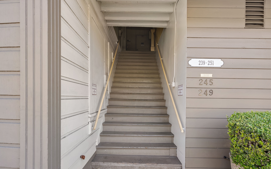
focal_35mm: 19
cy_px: 81
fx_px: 140
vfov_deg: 62.2
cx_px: 137
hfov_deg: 88.0
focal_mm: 18
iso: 100
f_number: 9
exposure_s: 1/3
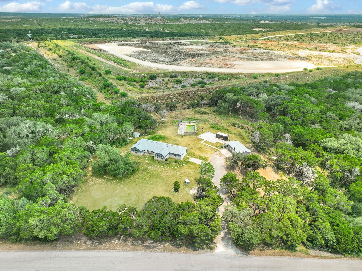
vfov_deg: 56.8
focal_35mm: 24
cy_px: 136
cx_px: 181
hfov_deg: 71.6
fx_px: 251
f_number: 2.8
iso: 150
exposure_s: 1/1000
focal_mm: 12.29
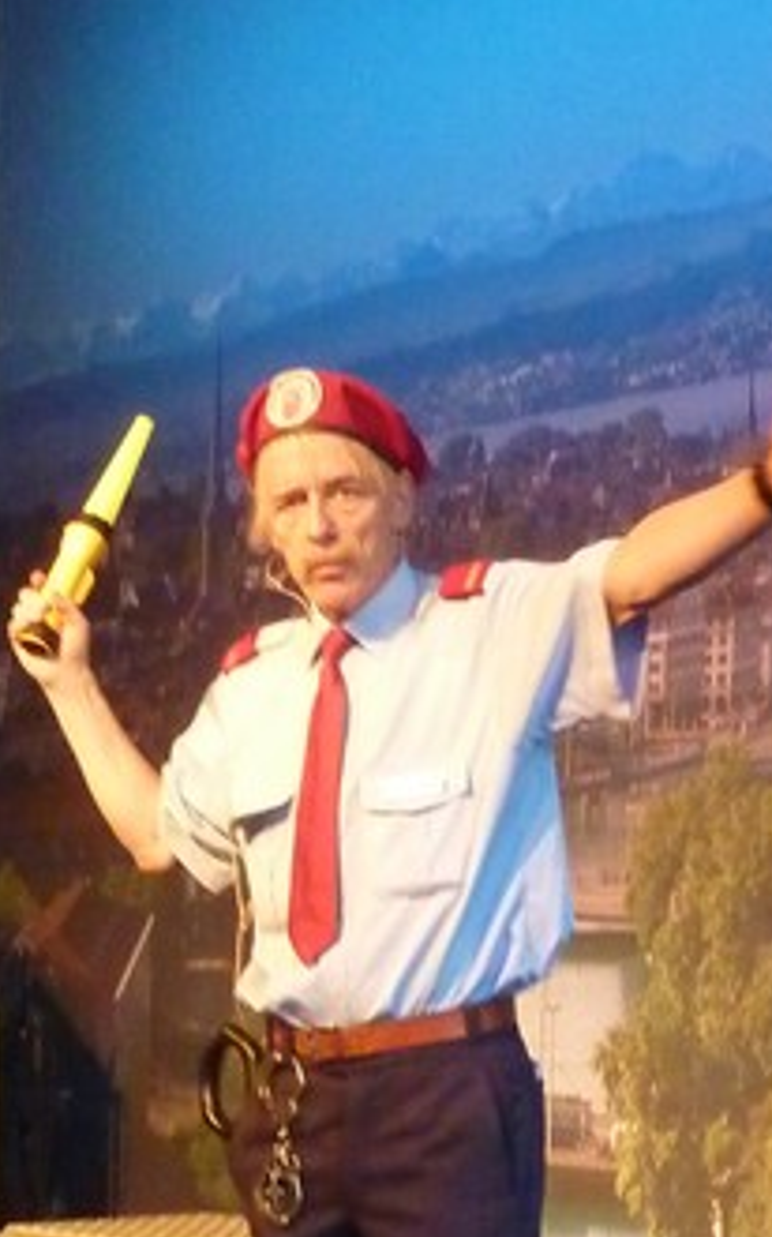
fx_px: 2662
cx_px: 232
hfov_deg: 16.4
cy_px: 941
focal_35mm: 79
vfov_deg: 25.8
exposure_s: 1/30
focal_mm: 4.7
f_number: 3.4
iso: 800
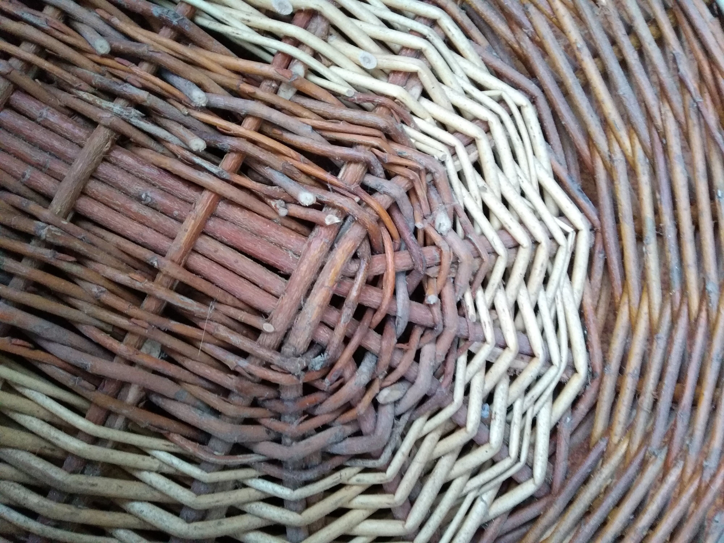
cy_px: 272
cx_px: 362
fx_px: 544
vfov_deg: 53.1
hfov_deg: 67.3
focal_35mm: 26
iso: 1600
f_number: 2.2
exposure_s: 1/13
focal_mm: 3.82
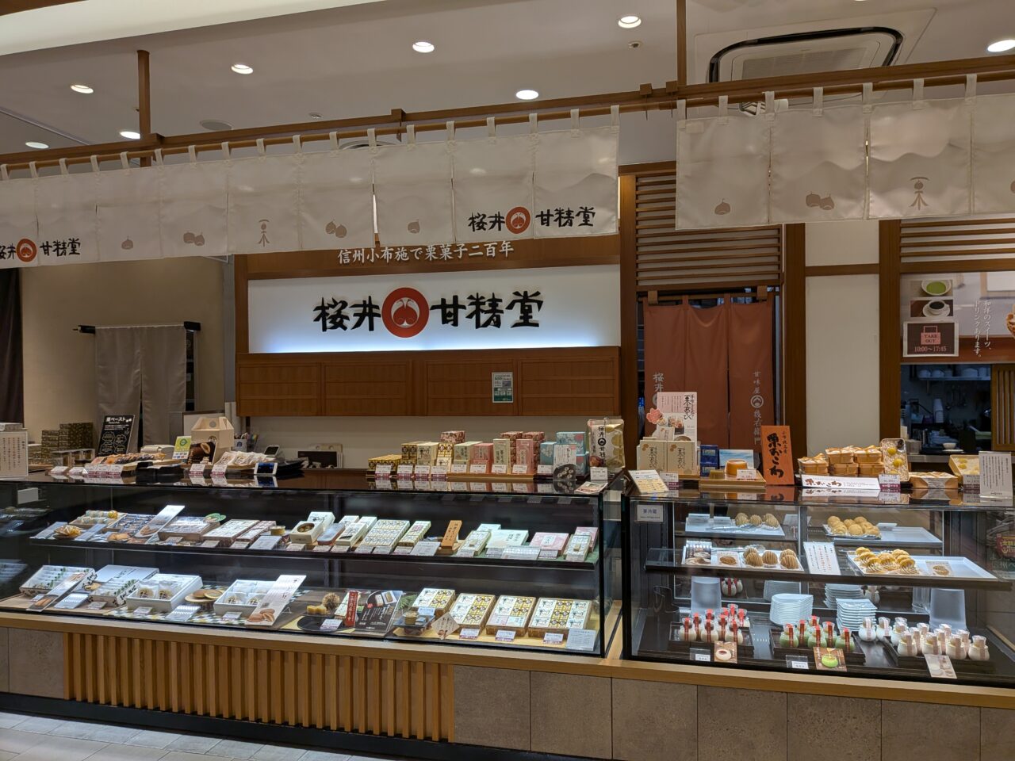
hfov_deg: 71.6
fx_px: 704
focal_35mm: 24
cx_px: 508
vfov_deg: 56.8
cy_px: 380
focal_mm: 4.53
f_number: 1.7
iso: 26
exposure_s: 1/152
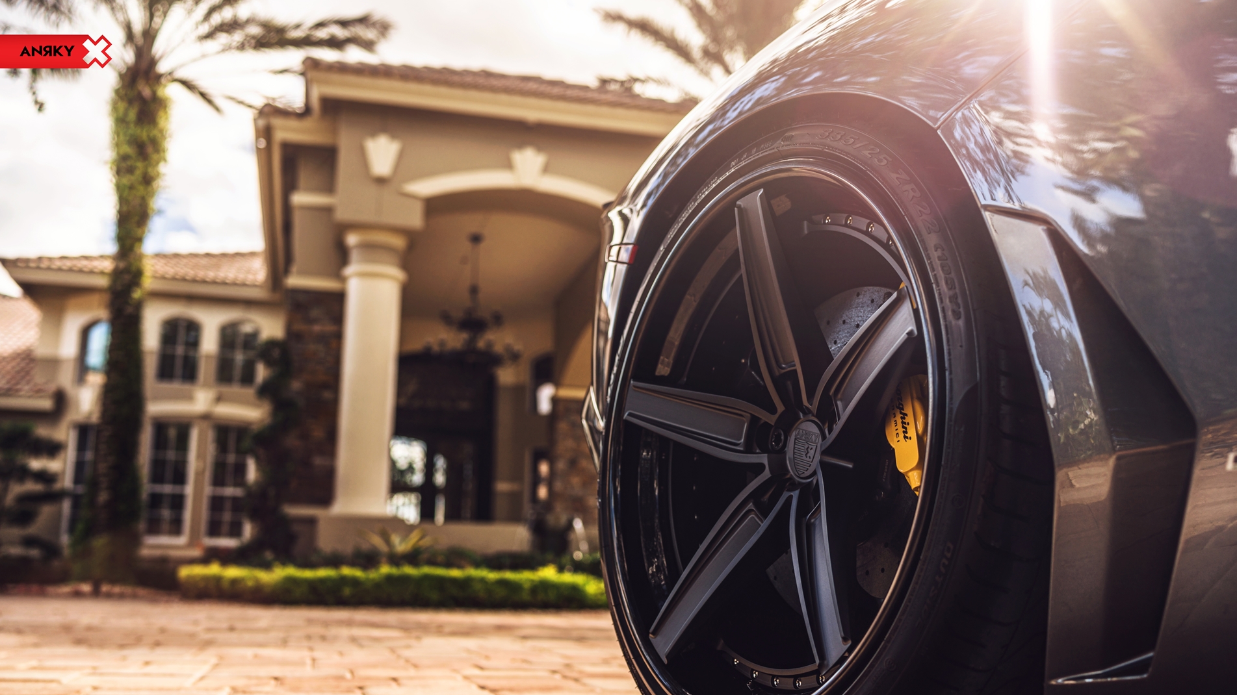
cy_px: 397
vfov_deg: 31.9
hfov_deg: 54.0
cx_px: 622
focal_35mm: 37
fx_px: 1213
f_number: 2.8
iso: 100
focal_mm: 35
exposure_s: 1/250
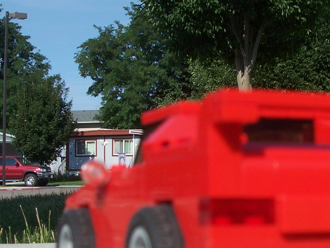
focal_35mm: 95
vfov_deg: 15.5
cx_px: 272
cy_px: 190
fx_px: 905
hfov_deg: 20.4
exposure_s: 1/750
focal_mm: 8.6
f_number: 4.8
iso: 80
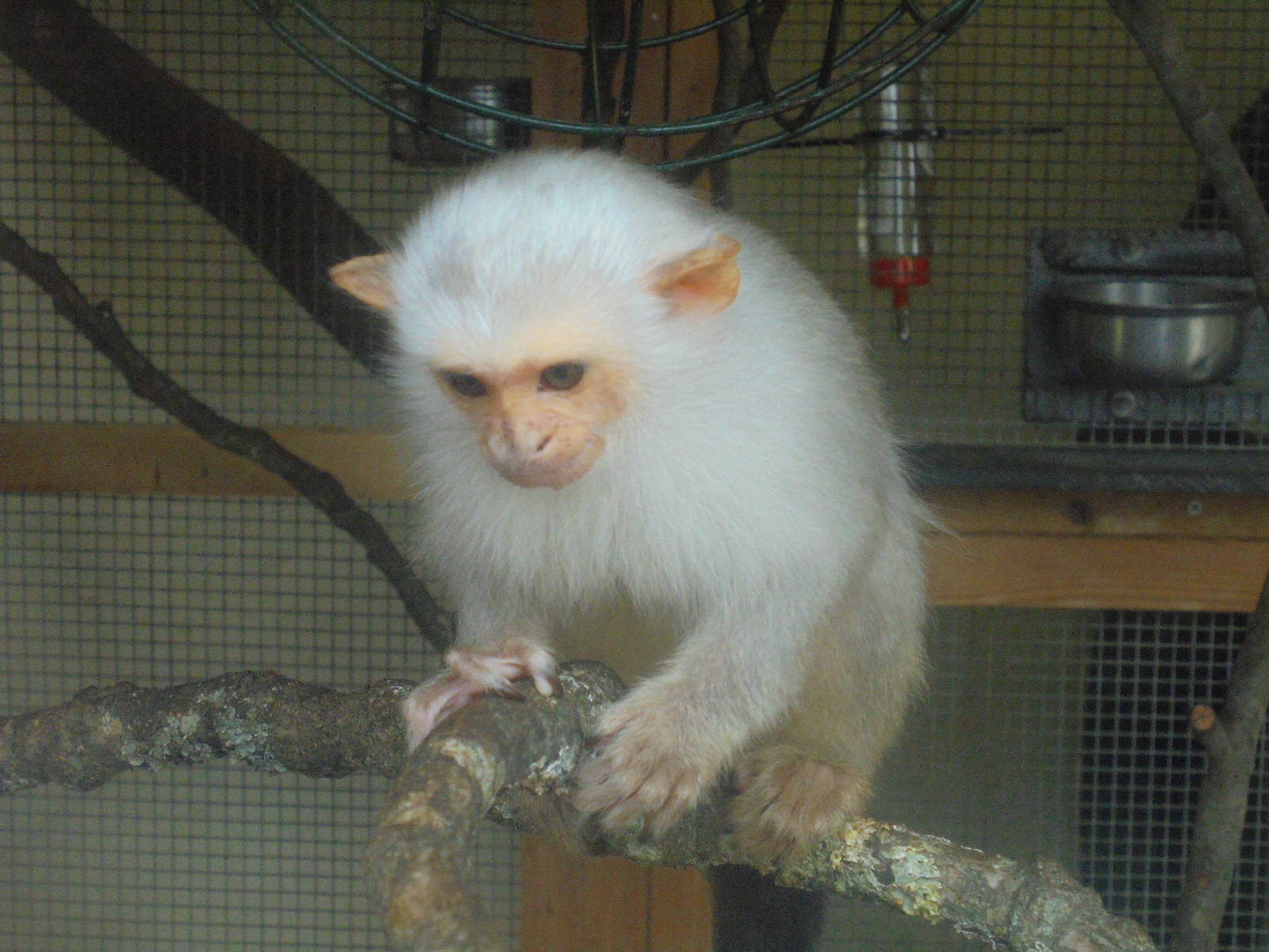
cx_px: 634
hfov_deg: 34.3
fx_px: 2053
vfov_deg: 26.1
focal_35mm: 56
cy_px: 476
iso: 640
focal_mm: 10.1
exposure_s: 1/100
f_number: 5.2
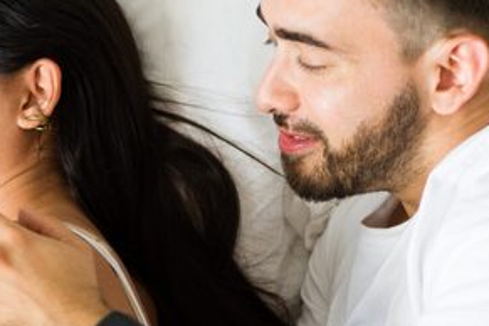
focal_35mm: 123
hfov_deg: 16.7
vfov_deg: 11.0
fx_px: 1671
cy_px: 372
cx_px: 259
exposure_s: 1/160
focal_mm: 35
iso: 400
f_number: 1.8
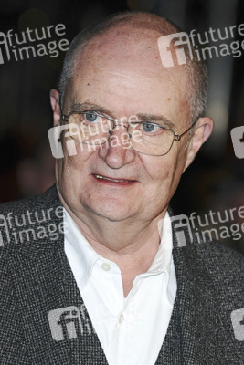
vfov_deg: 7.8
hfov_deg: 5.2
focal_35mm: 262
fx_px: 2666
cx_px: 122
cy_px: 182
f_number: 4.5
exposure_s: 1/200
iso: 320
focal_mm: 175
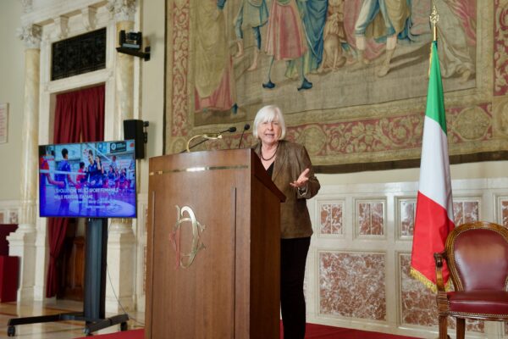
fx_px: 706
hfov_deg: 39.6
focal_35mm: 50
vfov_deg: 27.0
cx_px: 254
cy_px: 170
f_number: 4.5
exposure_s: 1/80
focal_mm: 50
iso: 2000
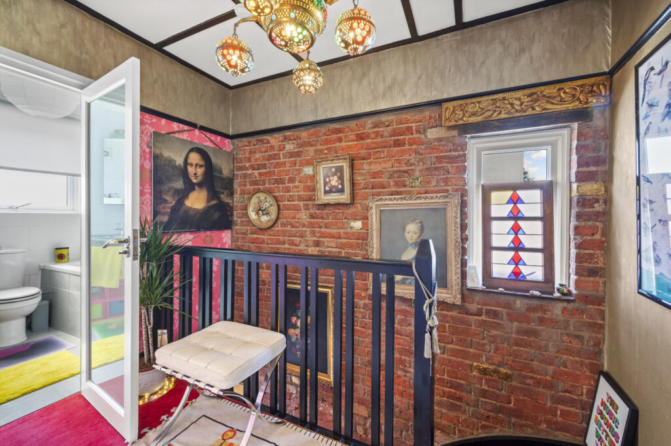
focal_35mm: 14
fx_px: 261
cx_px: 336
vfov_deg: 81.1
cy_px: 223
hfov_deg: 104.3
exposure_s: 4
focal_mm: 14
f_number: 16
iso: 200
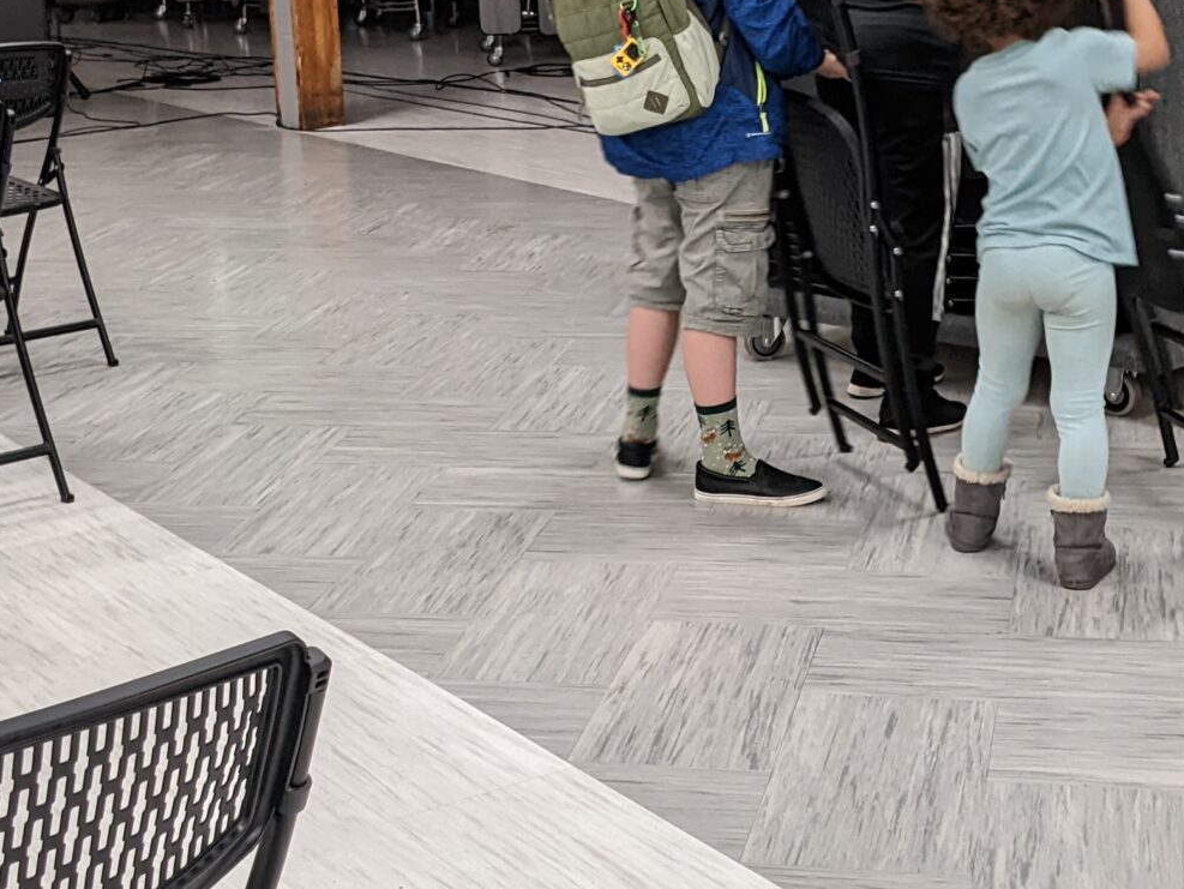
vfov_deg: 21.0
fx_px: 2395
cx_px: 649
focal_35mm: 70
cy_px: 352
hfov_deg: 27.8
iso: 138
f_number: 1.73
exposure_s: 1/25
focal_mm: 4.38
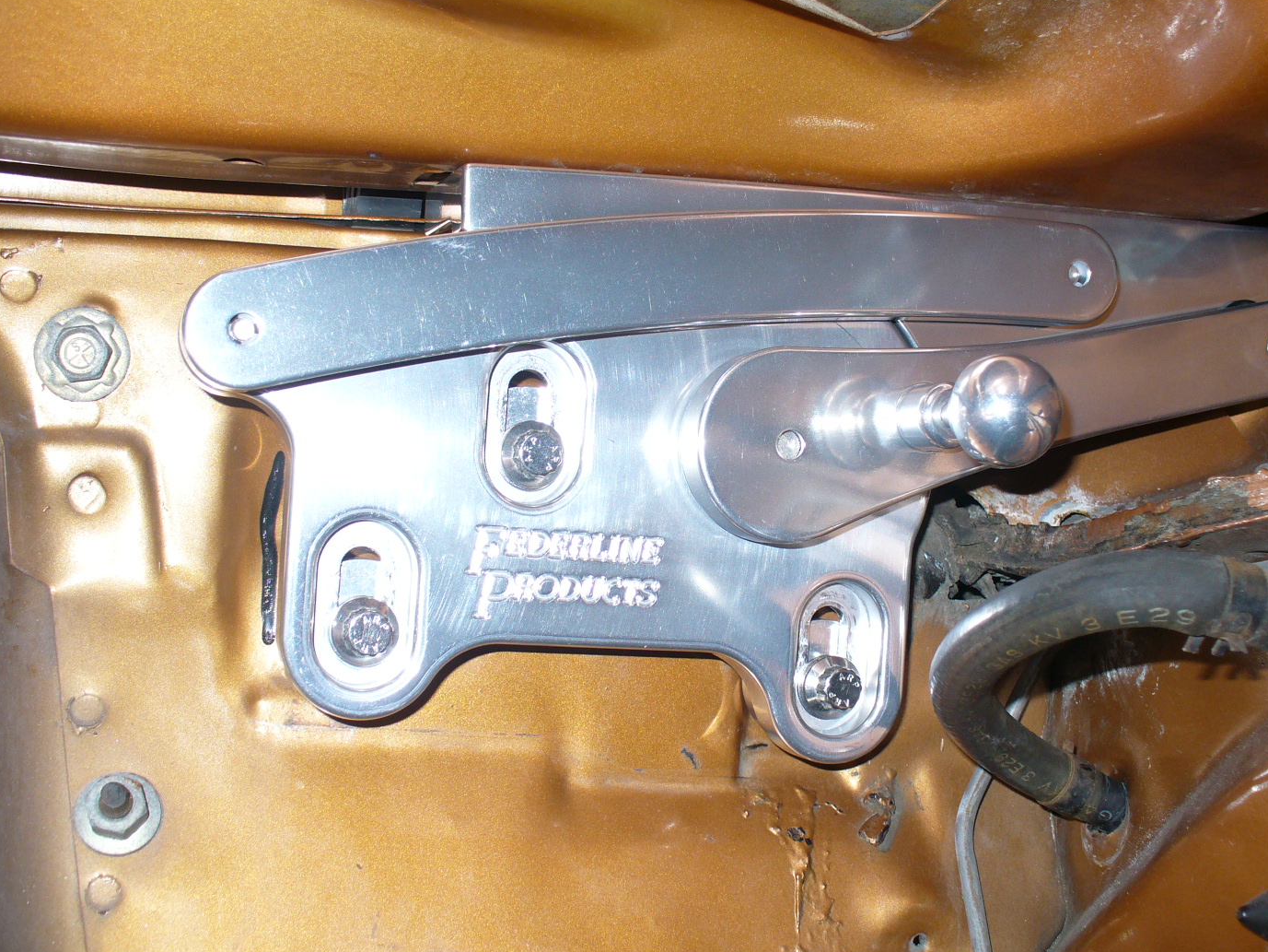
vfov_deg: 33.6
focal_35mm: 43
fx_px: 1575
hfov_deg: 43.7
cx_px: 719
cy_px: 466
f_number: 2.8
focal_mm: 6.1
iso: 80
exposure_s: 1/30
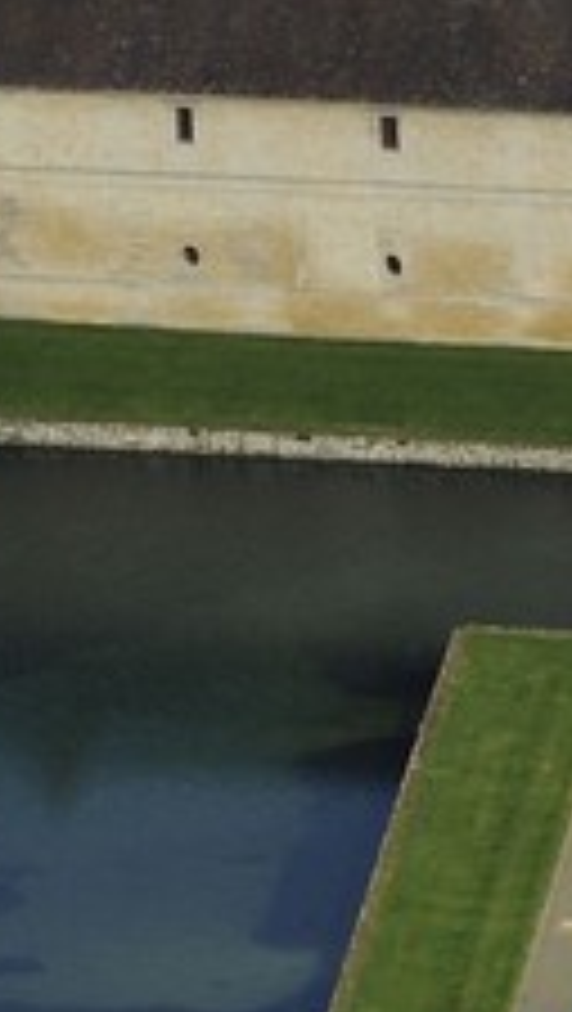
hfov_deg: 1.0
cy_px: 873
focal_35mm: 1265
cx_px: 2743
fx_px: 34020
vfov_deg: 1.7
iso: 400
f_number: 9
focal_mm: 170
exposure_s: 1/800
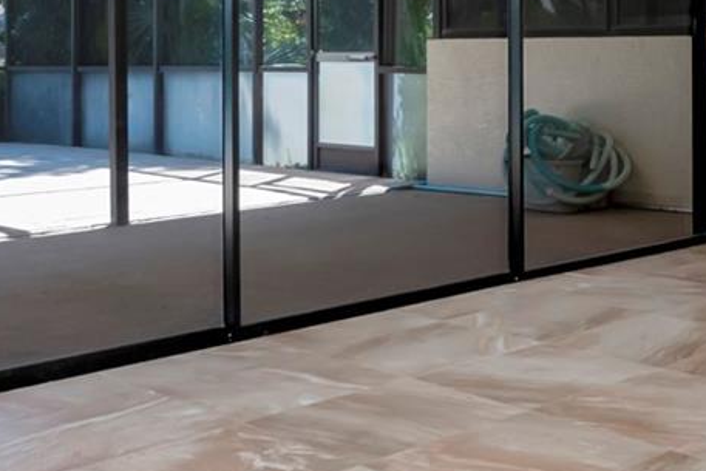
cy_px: 82
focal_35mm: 58
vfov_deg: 23.1
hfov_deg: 31.3
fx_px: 1133
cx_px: 751
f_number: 8
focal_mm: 11
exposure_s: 1/200
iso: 1000
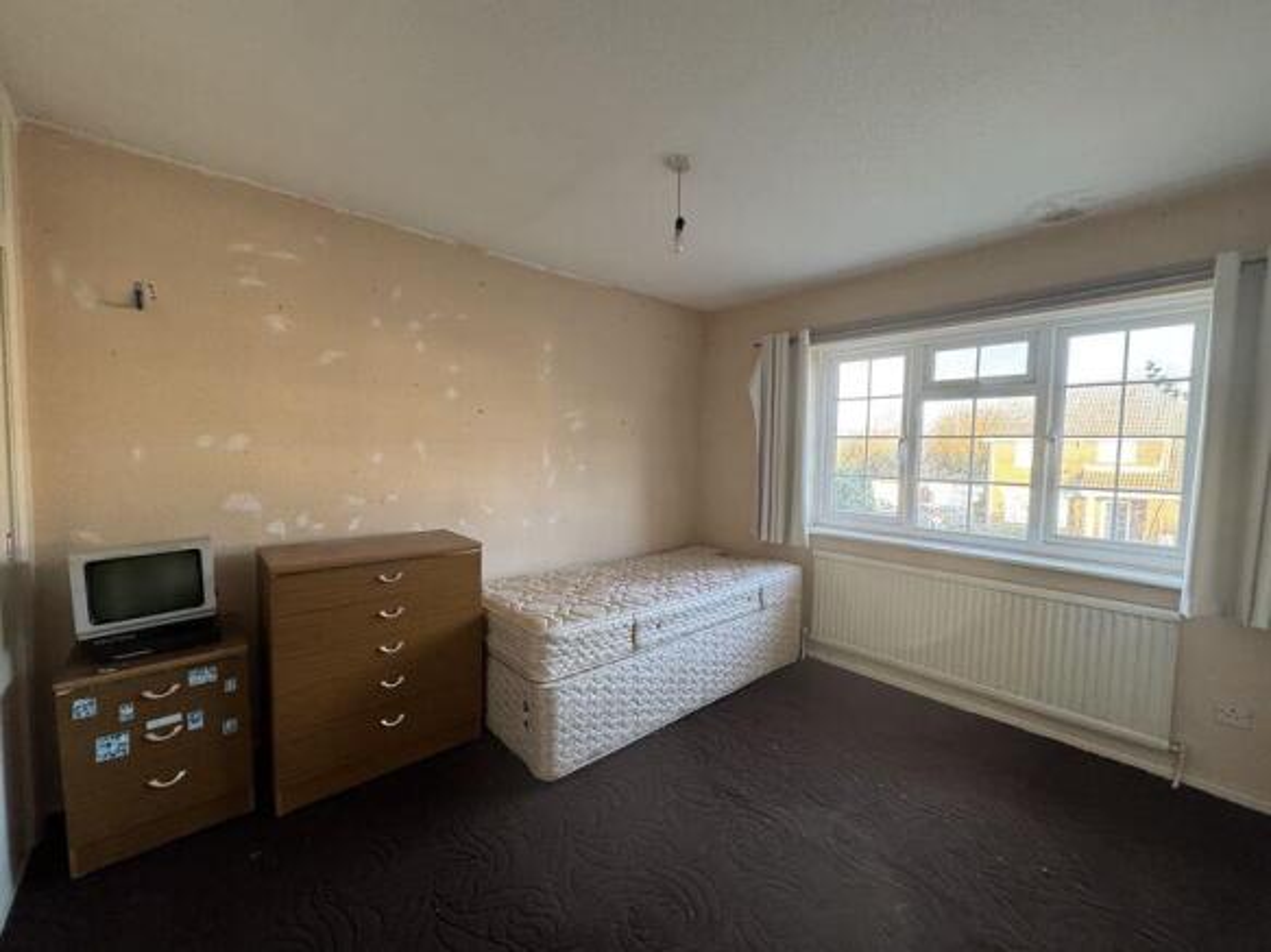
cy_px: 476
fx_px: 514
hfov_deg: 102.1
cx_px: 636
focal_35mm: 14
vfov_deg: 85.7
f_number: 2.2
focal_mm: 2.22
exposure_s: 1/91
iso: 320
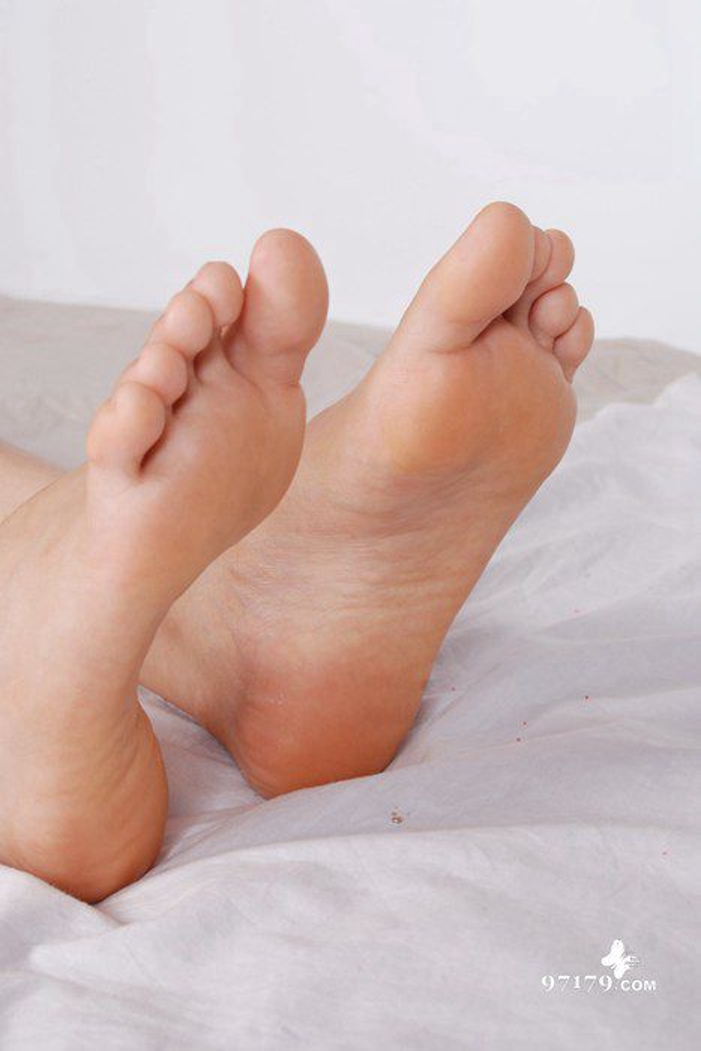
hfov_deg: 18.2
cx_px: 350
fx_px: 2189
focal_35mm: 75
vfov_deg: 27.0
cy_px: 526
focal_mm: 50
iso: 250
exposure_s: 1/125
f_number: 11
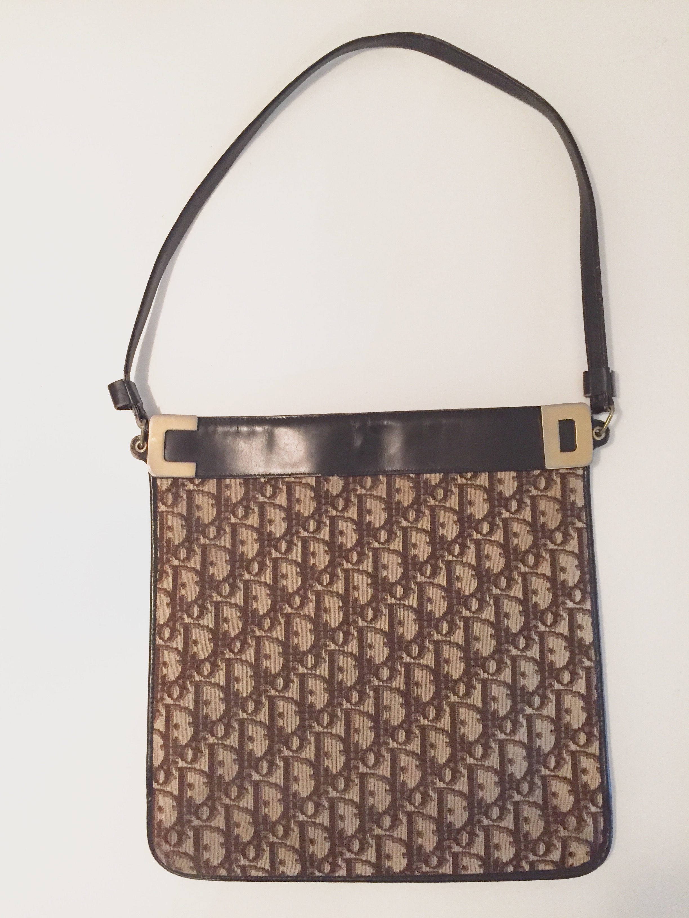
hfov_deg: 48.2
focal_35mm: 29
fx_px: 770
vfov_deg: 61.7
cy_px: 459
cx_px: 344
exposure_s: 1/17
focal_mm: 4.15
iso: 250
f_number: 2.2
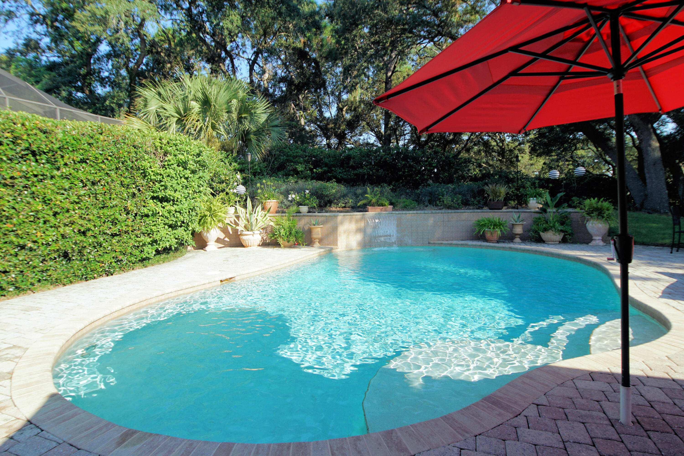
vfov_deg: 67.4
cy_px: 228
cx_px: 342
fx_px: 342
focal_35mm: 18
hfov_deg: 90.0
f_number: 6.3
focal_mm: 12
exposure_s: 1/125
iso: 100
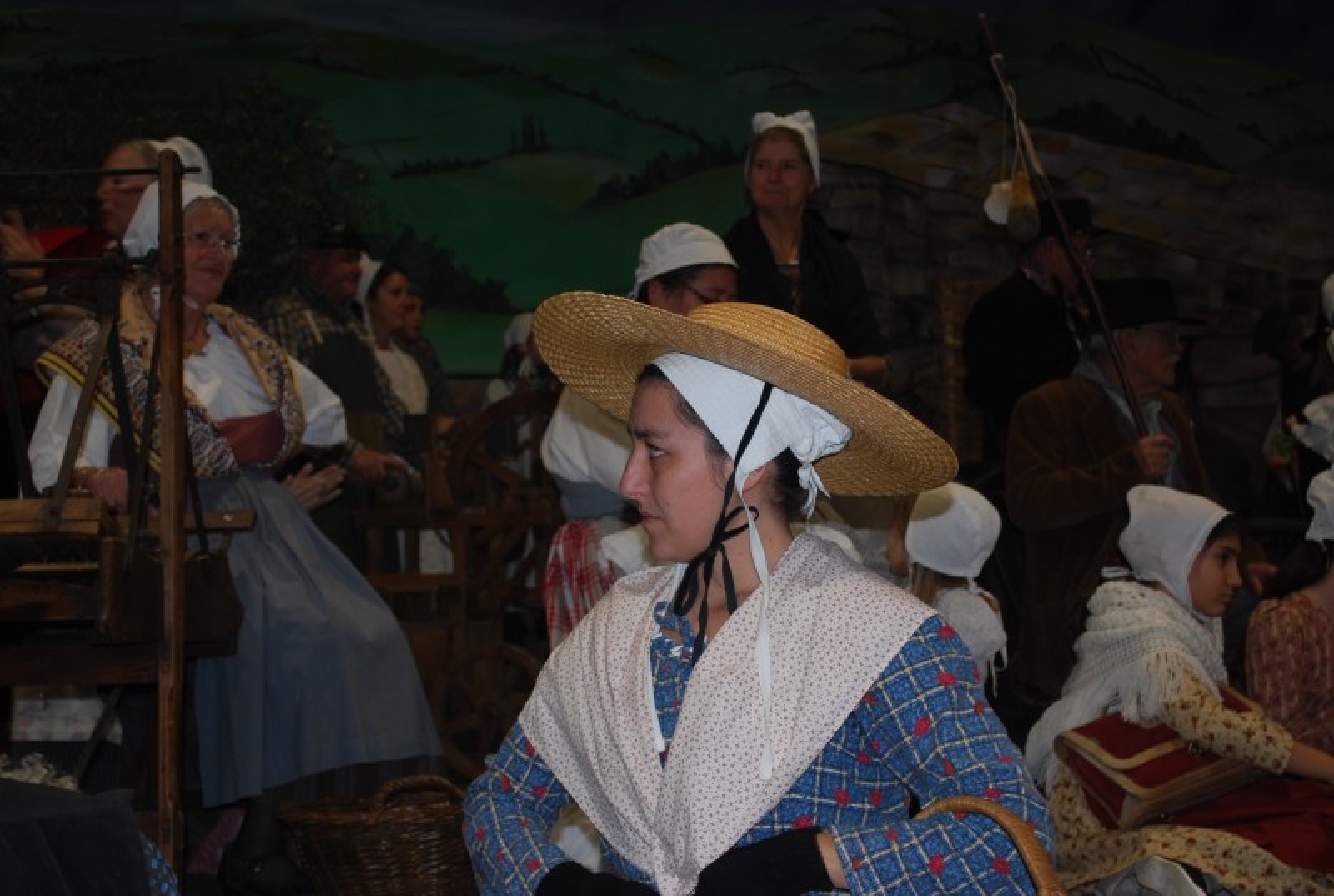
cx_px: 667
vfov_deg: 25.2
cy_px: 448
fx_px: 2005
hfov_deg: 36.8
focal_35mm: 54
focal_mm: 36
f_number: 5.3
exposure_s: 1/60
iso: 200
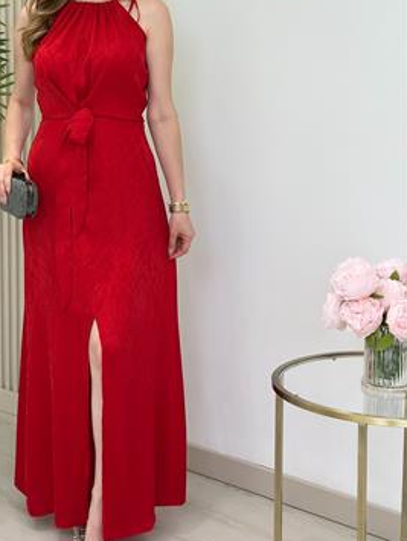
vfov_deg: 26.9
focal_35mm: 72
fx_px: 1127
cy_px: 199
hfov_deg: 20.3
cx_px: 105
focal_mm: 6.86
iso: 80
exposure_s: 1/272
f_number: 1.78
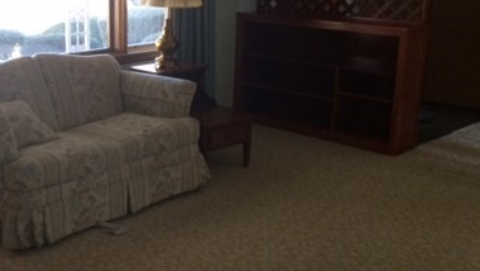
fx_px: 700
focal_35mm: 55
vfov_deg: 21.8
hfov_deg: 37.3
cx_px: 148
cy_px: 119
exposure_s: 1/30
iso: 64
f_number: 2.2
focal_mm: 4.12
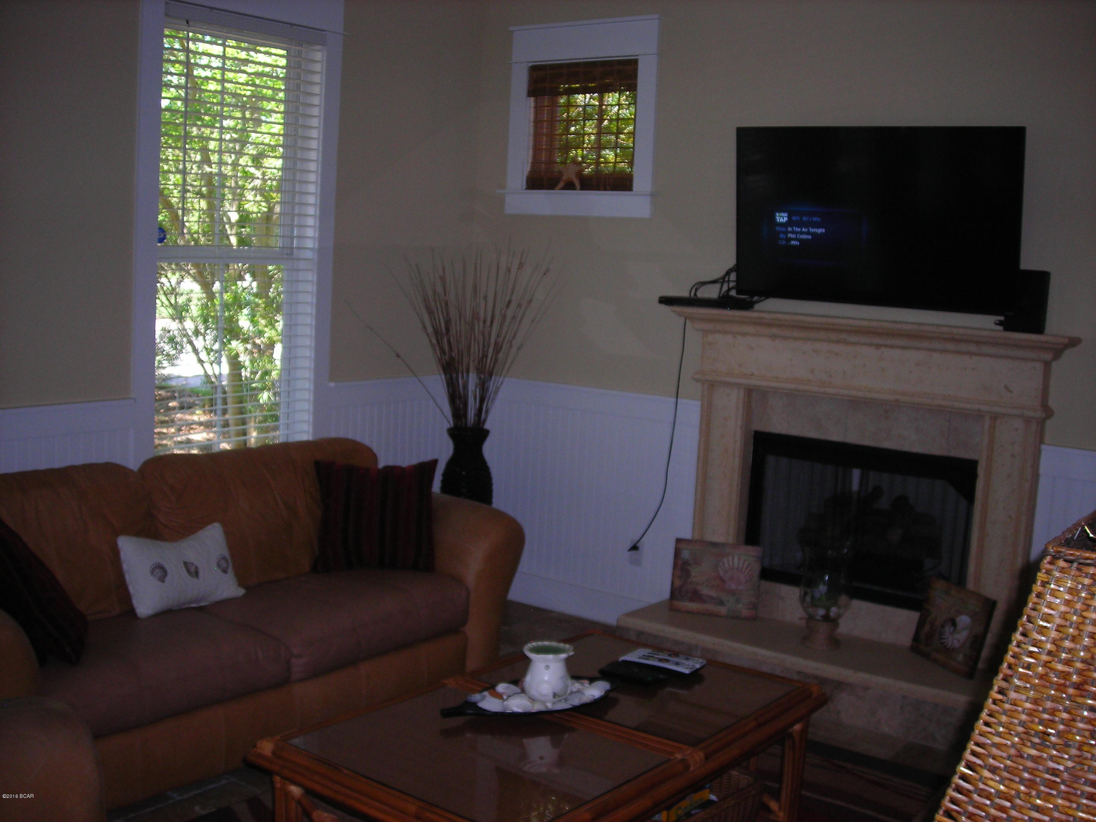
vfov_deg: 37.7
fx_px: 1203
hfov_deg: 49.0
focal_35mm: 38
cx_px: 548
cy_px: 411
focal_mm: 6.3
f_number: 3.2
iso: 106
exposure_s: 1/60.1
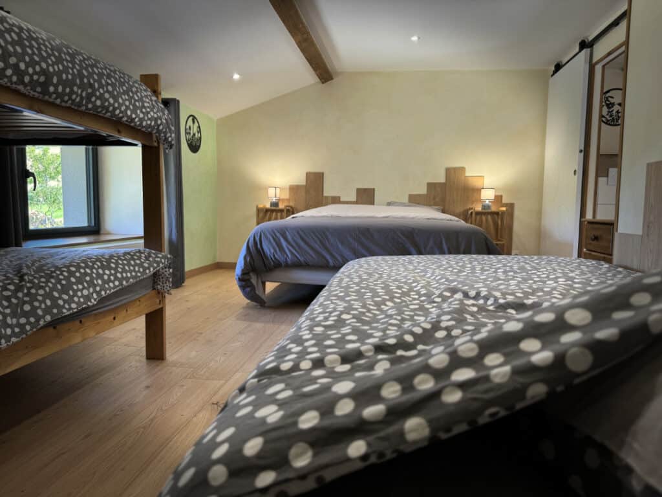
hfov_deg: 71.6
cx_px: 331
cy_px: 248
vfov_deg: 56.8
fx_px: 459
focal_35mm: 24
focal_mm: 6.8
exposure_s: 1/121
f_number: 1.8
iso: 125
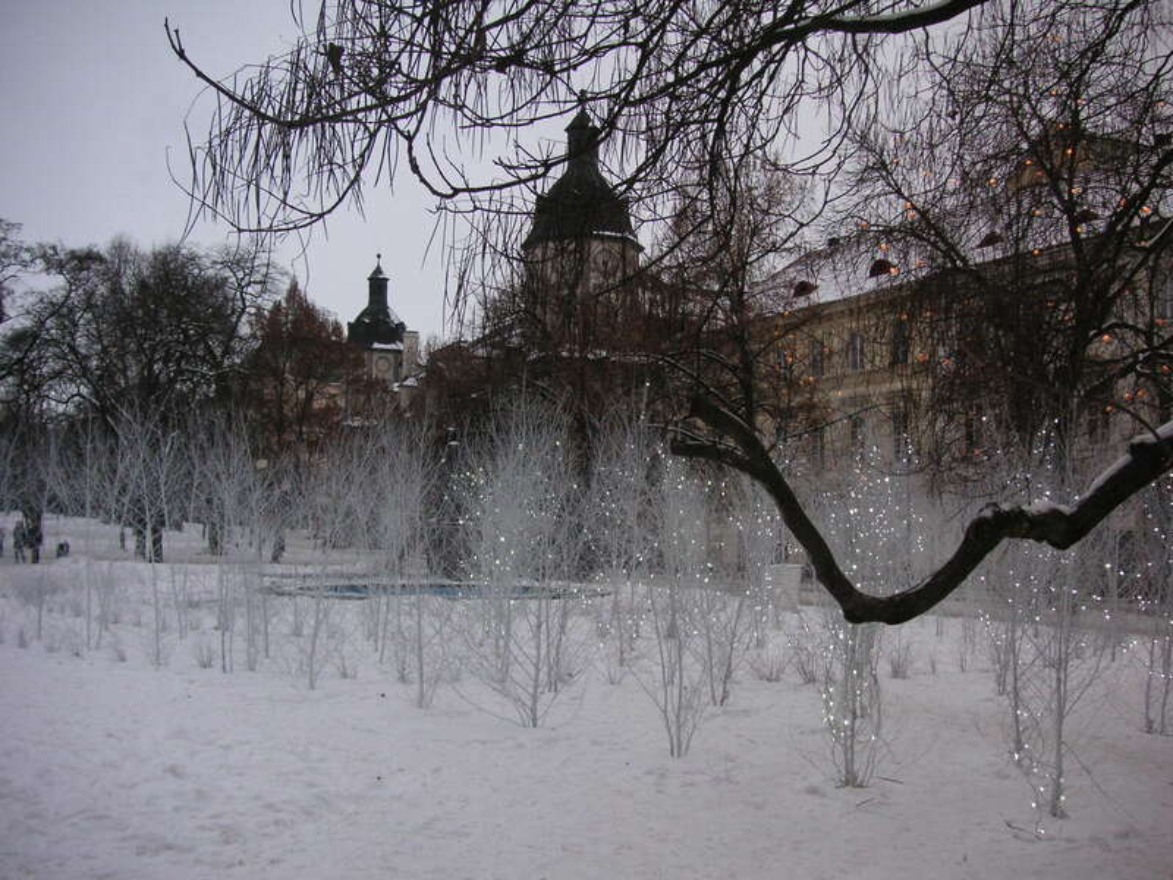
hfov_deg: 50.1
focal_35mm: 37
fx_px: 1254
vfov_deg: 38.7
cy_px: 440
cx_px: 586
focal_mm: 6.1
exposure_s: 1/45
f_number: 2.8
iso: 100
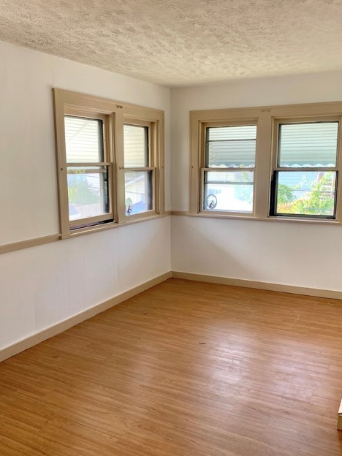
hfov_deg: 44.2
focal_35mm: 32
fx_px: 422
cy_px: 238
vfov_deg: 56.8
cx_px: 169
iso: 64
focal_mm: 4.25
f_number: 1.8
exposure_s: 1/121
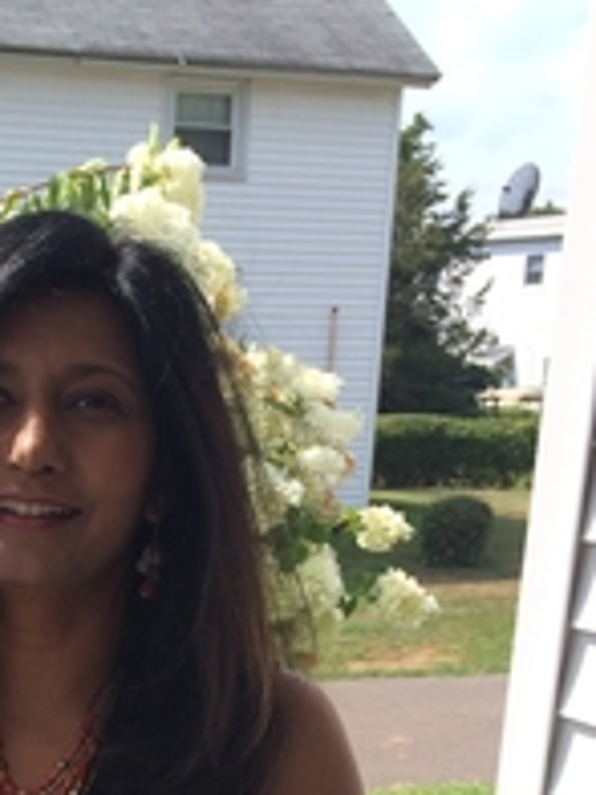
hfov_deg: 20.6
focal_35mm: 69
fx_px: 1584
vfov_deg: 26.0
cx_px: -2
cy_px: 876
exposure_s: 1/1053
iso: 32
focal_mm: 4.12
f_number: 2.2
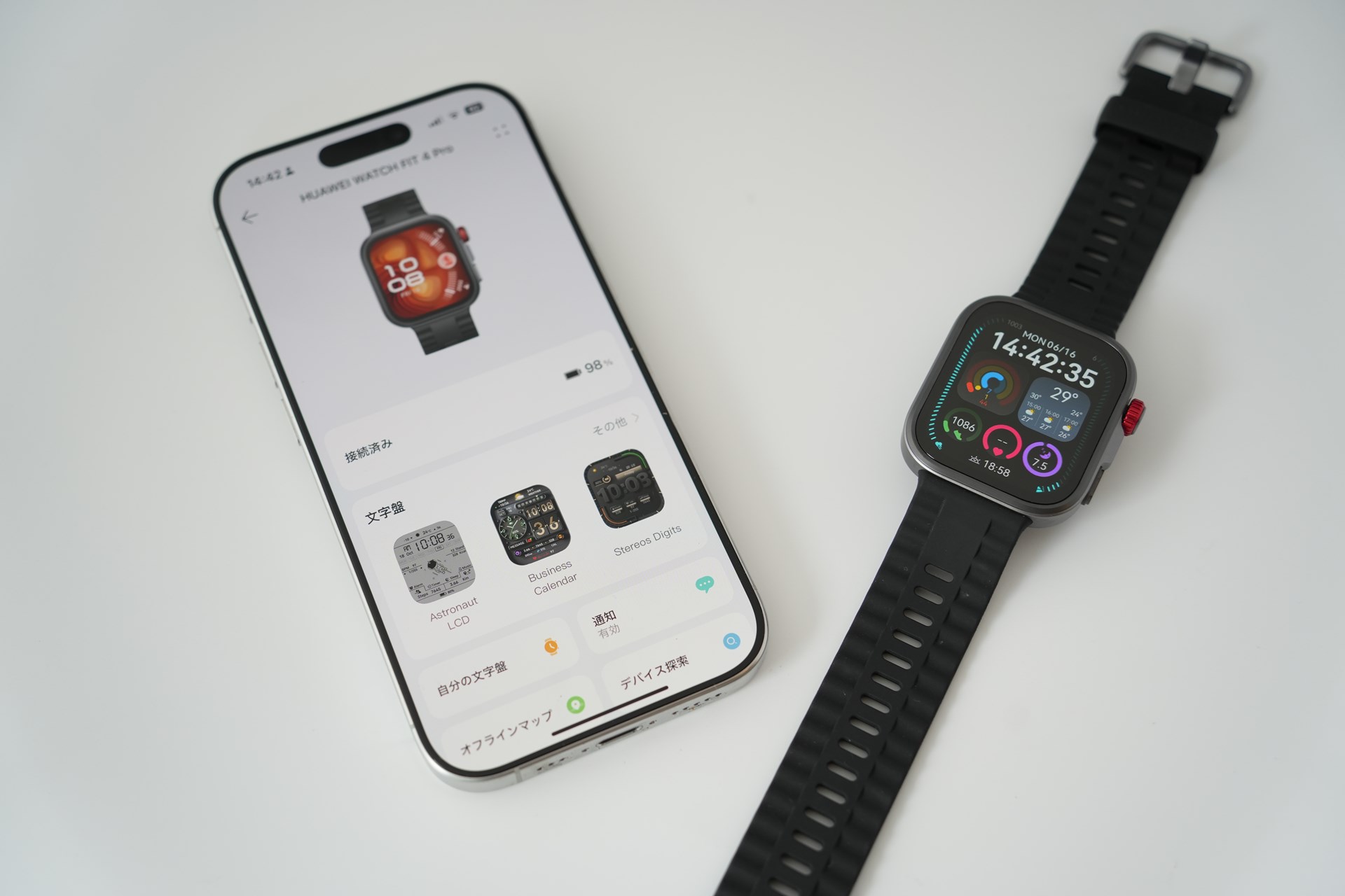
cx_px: 672
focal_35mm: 50
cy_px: 448
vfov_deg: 27.0
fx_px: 1868
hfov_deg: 39.6
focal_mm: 50
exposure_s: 1/60
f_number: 4
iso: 400
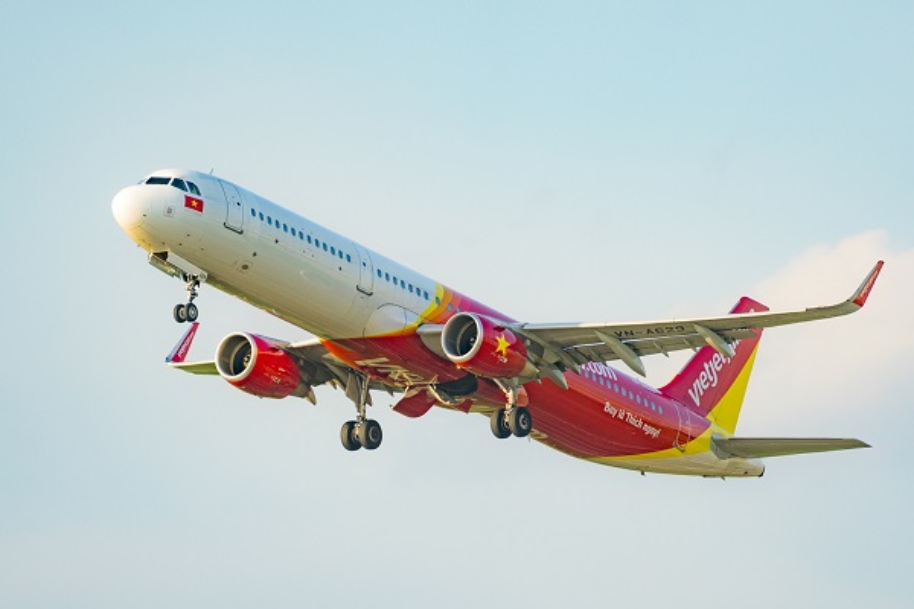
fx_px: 10155
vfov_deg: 3.4
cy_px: 304
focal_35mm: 400
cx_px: 457
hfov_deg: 5.2
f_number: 5.6
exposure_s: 1/1250
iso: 500
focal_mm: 400
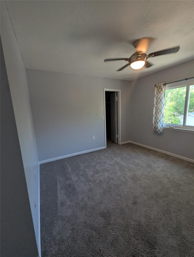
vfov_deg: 106.1
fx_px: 97
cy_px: 128
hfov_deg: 90.1
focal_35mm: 13
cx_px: 97
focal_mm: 1.95
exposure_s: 1/120
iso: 265
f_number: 2.2
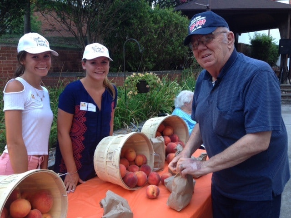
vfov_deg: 42.9
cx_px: 146
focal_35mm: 33
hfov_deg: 55.4
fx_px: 277
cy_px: 109
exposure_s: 1/24
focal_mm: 4.12
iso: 50
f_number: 2.4
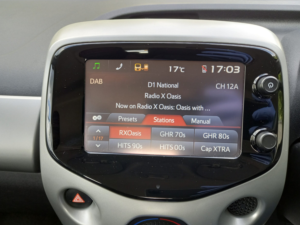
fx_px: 225
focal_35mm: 26
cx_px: 148
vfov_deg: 53.1
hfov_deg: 67.3
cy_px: 115
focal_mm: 4.6
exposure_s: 1/50
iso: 80
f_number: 2
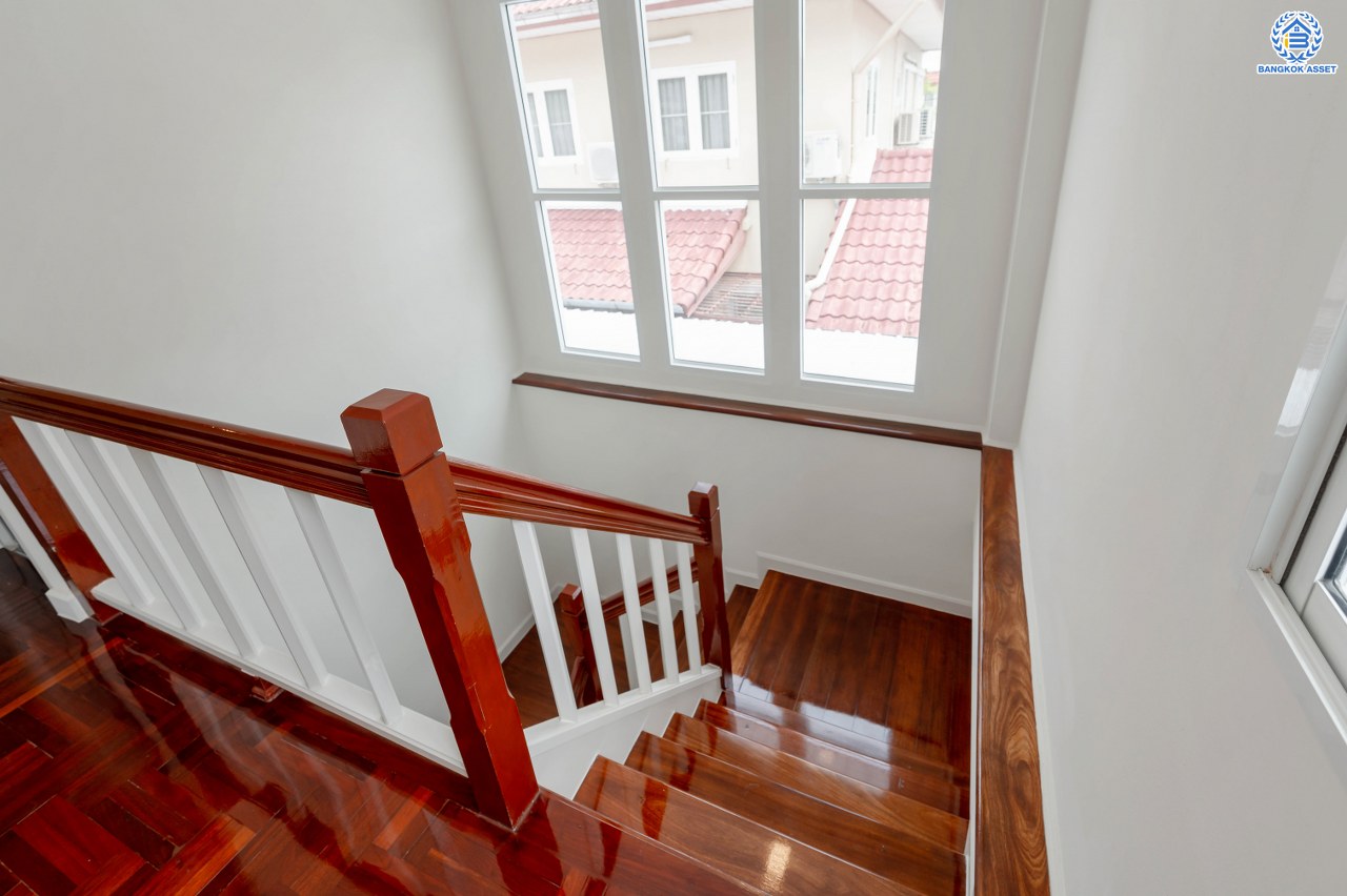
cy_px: 448
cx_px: 674
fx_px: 561
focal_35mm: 15
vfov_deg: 77.3
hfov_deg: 100.4
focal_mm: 15
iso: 100
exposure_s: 1/1600
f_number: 4
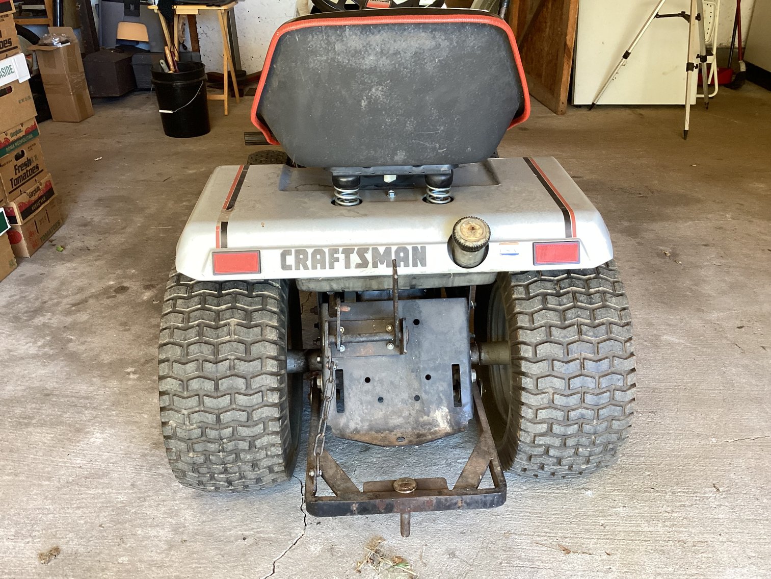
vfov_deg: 45.4
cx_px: 386
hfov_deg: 58.3
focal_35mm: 31
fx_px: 691
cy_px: 290
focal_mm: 3.3
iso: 125
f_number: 2.4
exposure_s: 1/50
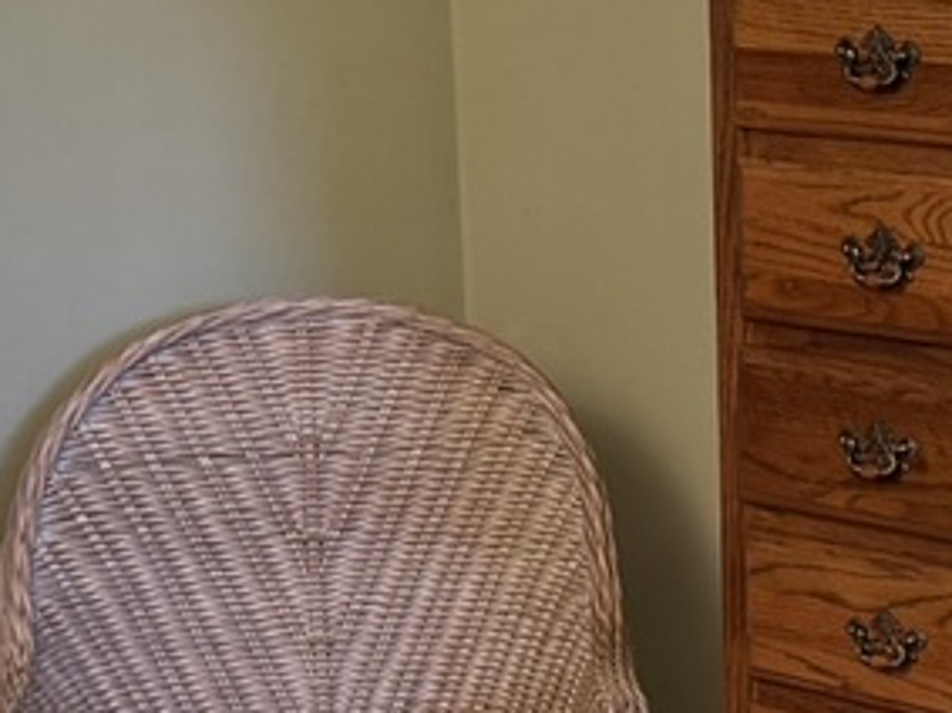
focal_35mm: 122
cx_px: 777
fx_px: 3354
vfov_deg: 12.0
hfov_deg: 16.0
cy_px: 706
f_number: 1.78
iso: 200
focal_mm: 6.76
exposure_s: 1/122
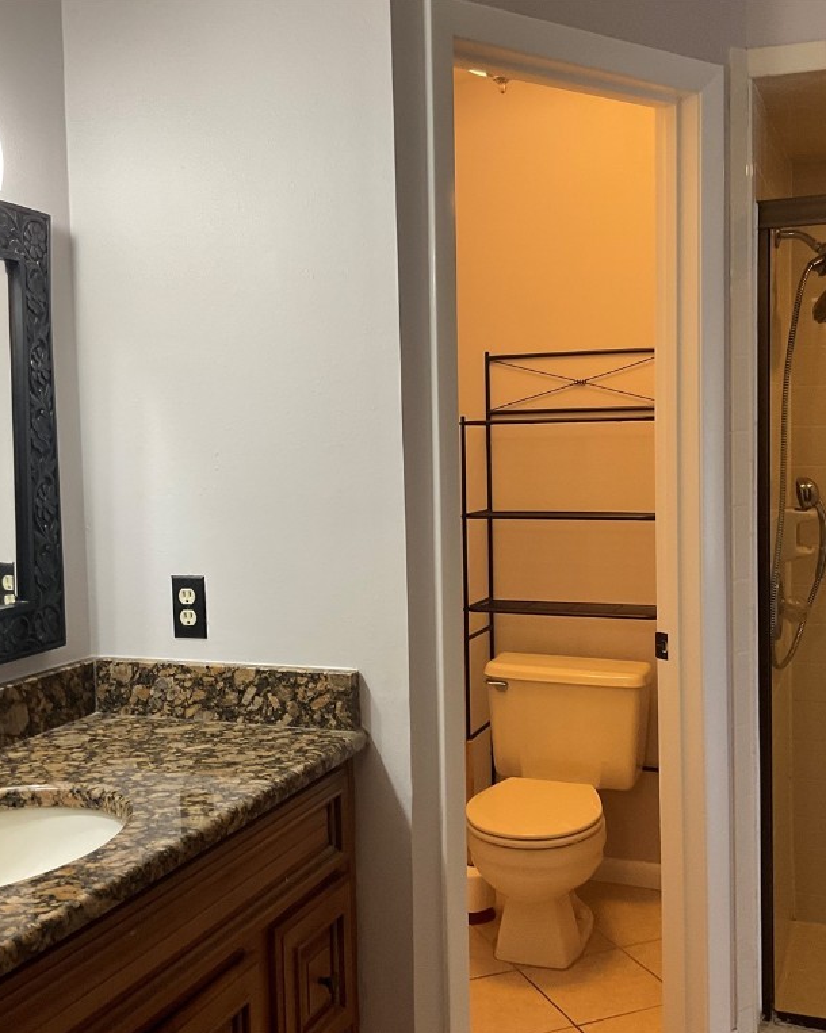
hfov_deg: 39.1
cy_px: 517
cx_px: 417
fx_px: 1162
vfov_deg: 47.9
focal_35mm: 38
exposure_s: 1/60
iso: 80
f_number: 1.8
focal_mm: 3
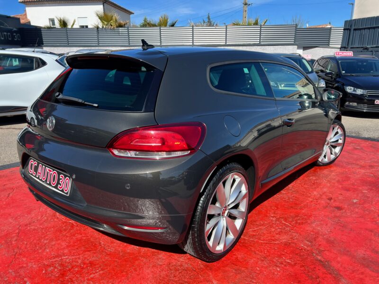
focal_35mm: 26
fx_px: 285
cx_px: 190
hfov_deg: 67.3
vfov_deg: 53.1
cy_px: 142
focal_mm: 5.7
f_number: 1.5
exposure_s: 1/1751
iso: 50
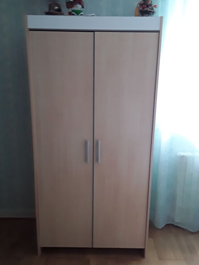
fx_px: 222
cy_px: 132
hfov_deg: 48.2
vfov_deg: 61.7
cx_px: 93
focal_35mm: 29
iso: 200
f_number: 1.9
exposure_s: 1/25
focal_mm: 2.91
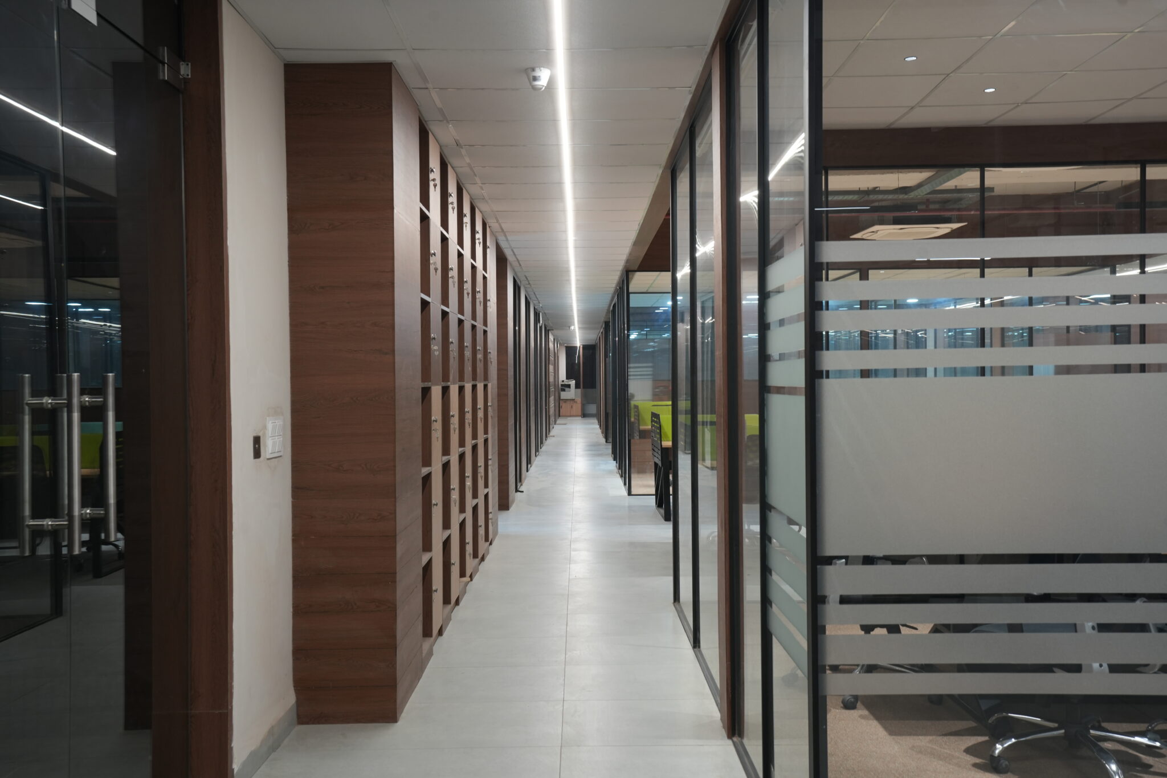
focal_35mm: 35
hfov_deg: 54.4
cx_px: 584
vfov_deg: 37.8
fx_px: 1134
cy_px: 389
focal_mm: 35
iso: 640
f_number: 8
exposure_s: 1/6
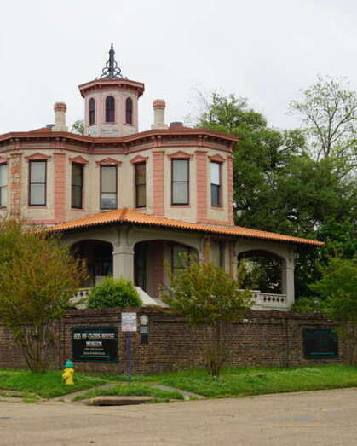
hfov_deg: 22.8
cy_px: 220
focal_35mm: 67
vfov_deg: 28.4
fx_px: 880
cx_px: 102
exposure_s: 1/80
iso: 100
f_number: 8
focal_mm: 31
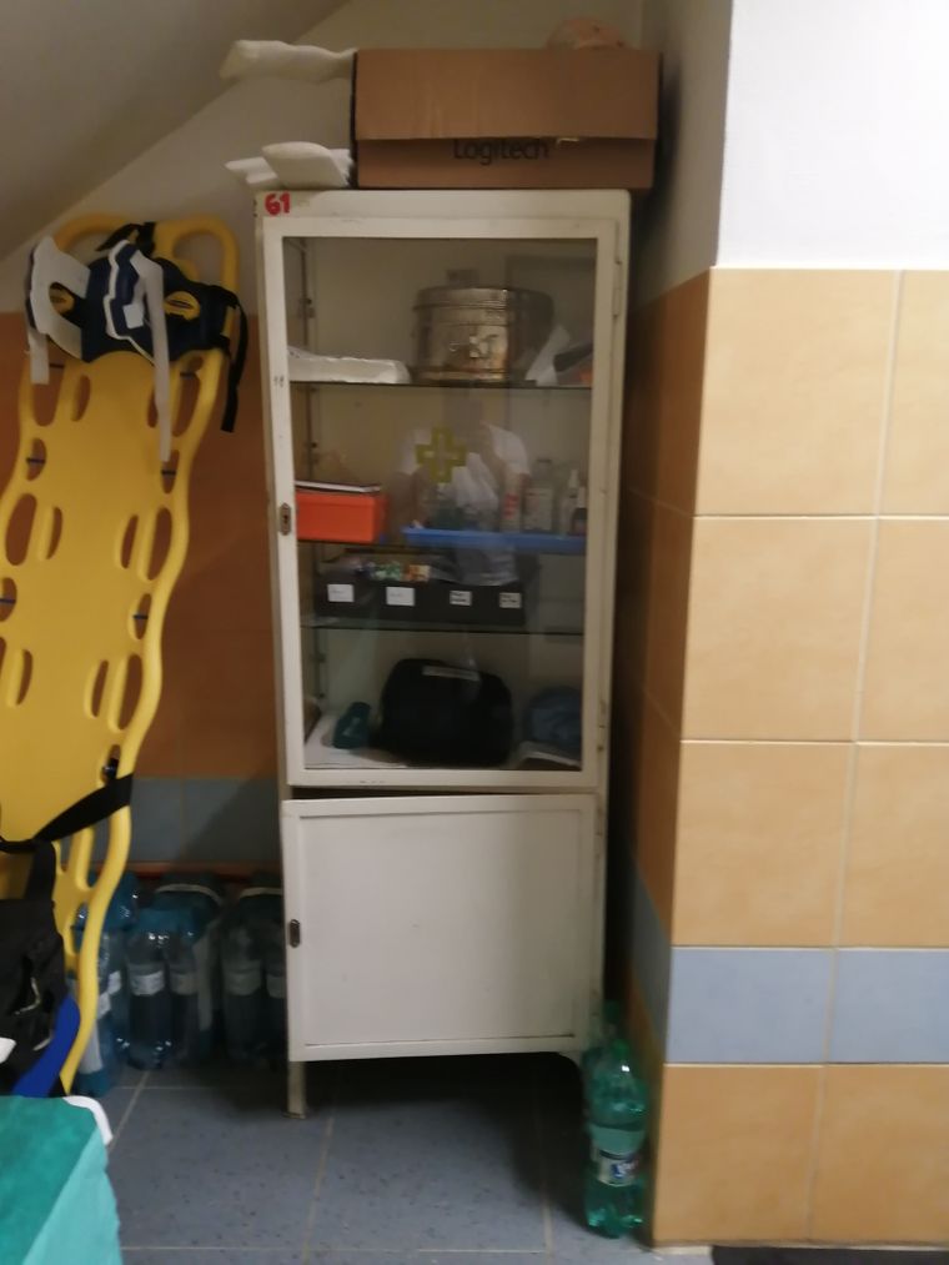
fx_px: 950
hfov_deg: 53.1
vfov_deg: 67.3
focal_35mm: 26
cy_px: 632
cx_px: 474
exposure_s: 1/33.3
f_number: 1.8
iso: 200
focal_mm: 3.6
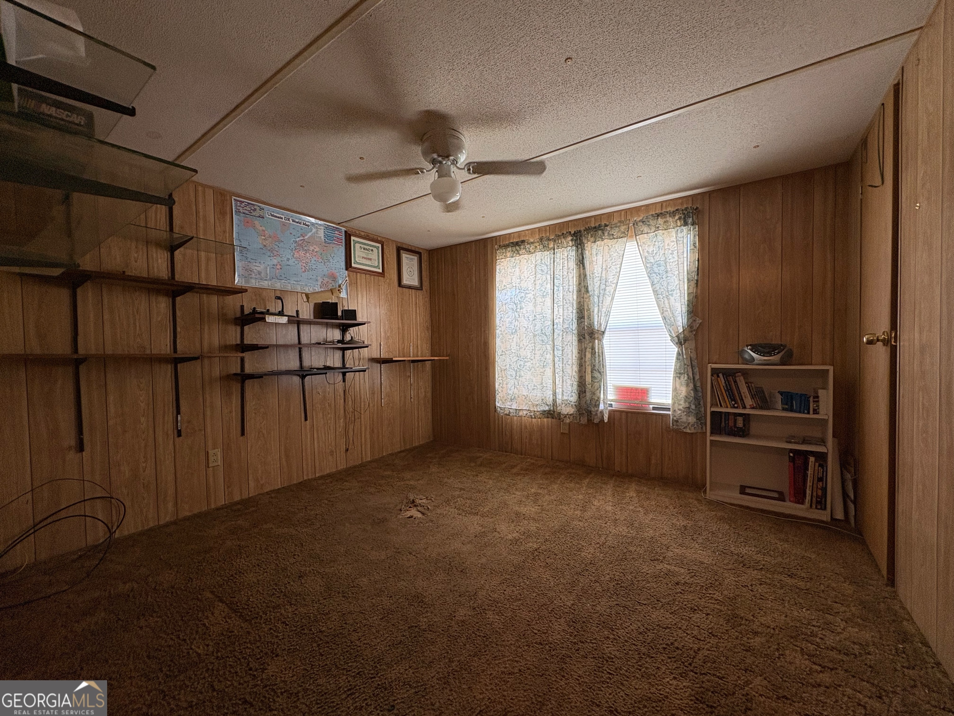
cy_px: 358
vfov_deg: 85.7
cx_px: 477
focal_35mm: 14
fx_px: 386
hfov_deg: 102.1
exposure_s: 1/120
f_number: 2.2
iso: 200
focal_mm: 2.22
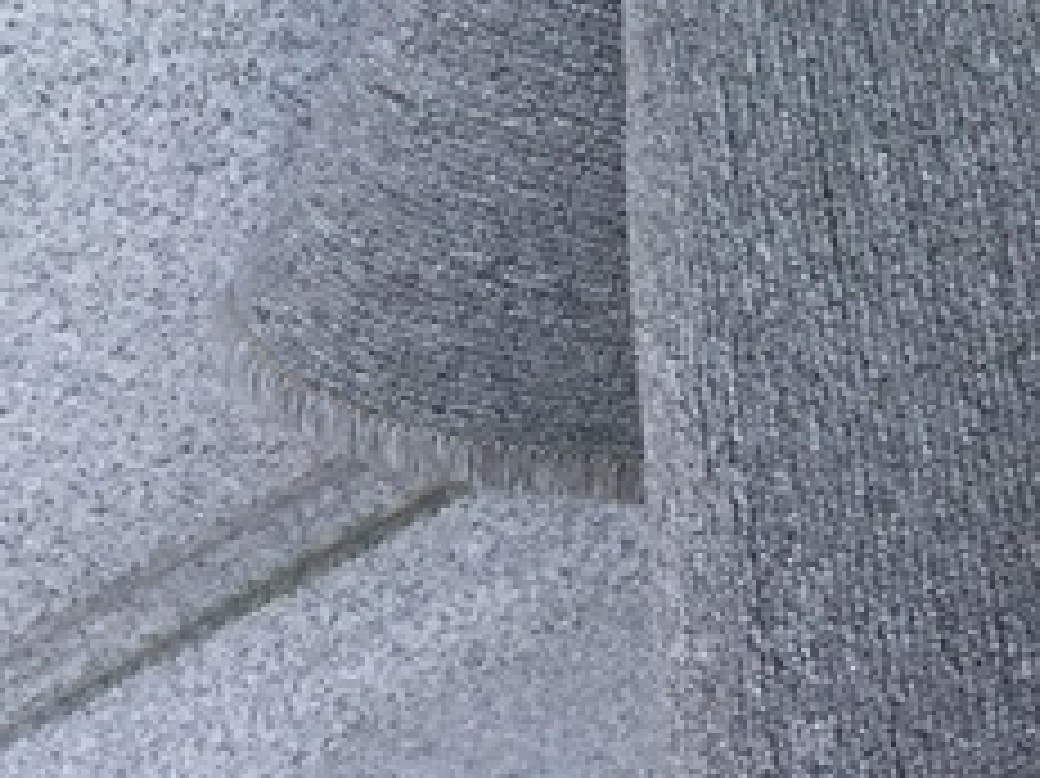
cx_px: 1445
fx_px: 3633
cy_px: -591
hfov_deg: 15.3
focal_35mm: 121
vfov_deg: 11.4
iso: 25
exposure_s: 1/294
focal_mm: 3.3
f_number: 2.4
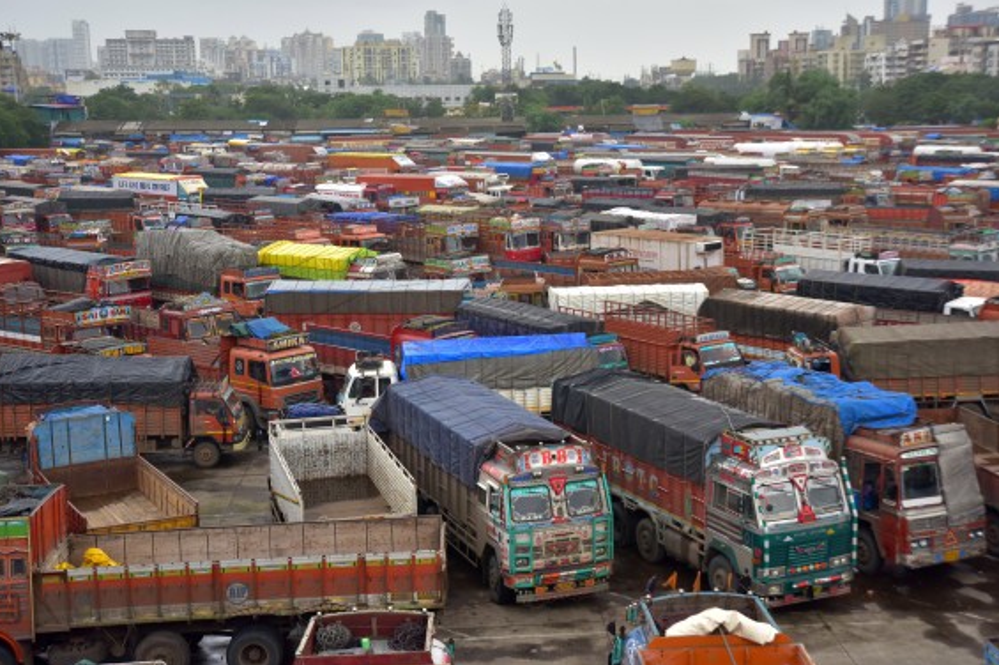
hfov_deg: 37.5
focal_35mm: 53
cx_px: 517
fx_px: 1470
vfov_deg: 25.5
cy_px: 317
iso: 640
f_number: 6.3
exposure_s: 1/1000
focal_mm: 50
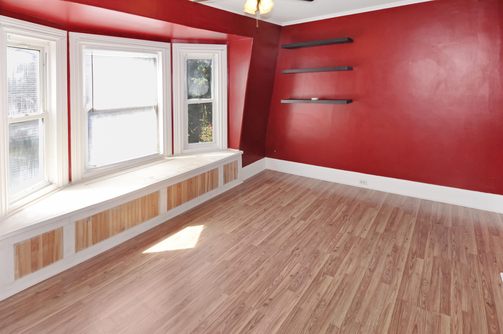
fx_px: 230
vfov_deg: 71.9
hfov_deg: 95.1
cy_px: 167
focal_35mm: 16
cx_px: 252
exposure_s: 1/160
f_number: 6.3
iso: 320
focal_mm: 11
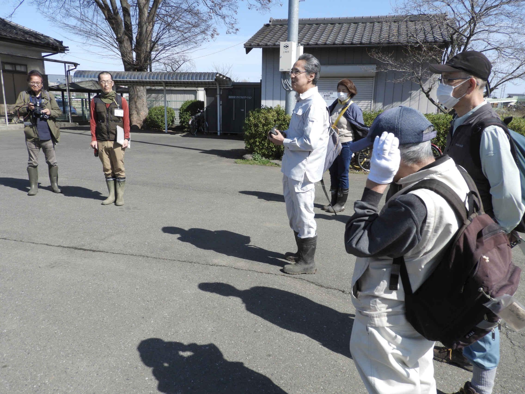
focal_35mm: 28
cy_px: 197
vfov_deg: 49.7
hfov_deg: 63.4
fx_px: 425
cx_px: 262
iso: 100
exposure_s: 1/1250
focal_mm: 5
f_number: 3.5
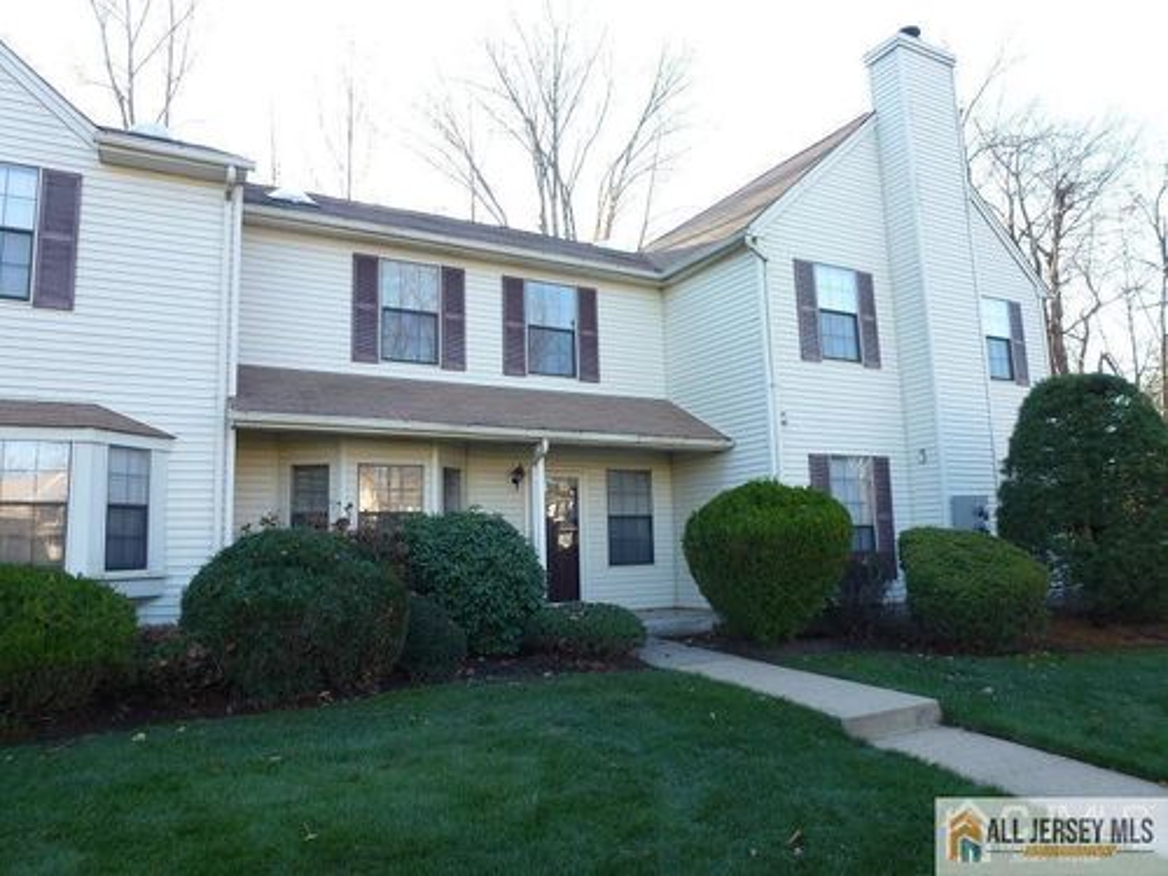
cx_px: 584
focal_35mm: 24
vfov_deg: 56.8
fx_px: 810
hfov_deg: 71.6
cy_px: 438
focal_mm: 4.3
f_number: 4.5
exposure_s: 1/60
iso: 100
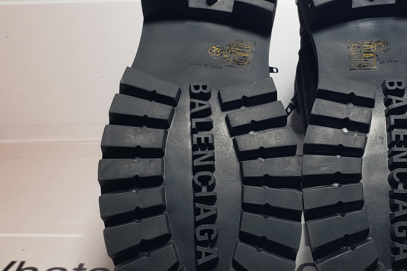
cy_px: 128
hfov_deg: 37.3
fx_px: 599
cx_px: 252
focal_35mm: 53
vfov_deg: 25.5
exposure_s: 1/143
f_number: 2.4
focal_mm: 4.3
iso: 50
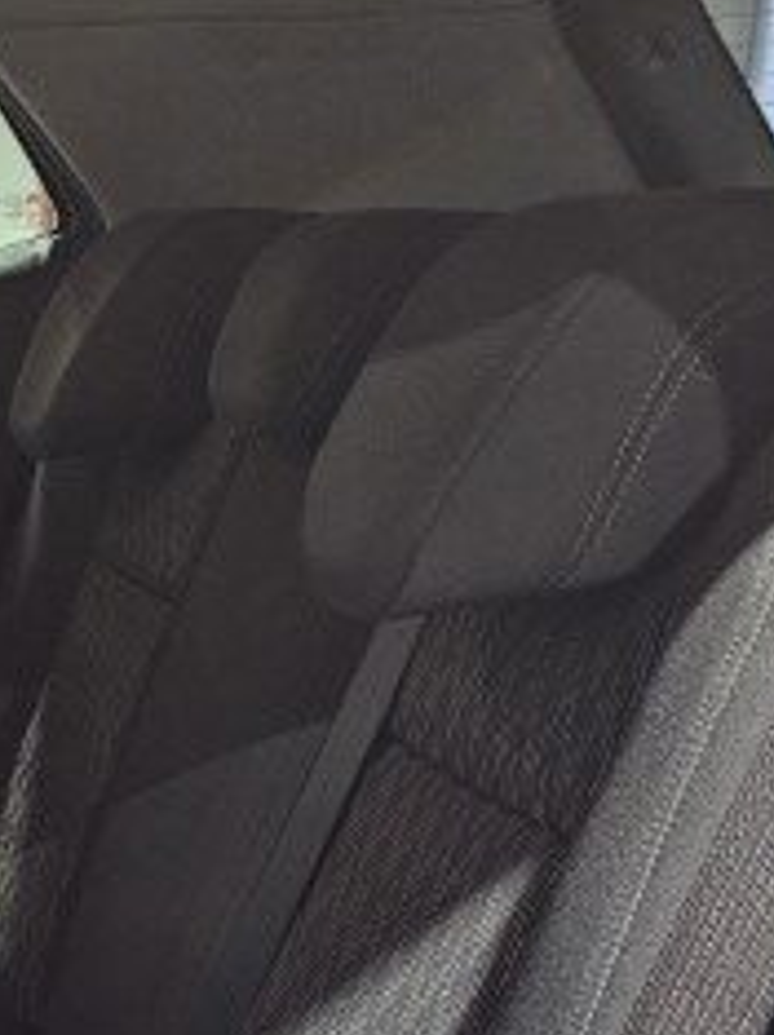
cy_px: 1128
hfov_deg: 22.6
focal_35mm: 63
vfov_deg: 28.1
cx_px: 49
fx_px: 1882
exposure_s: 1/100
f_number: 1.7
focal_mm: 6.3
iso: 800
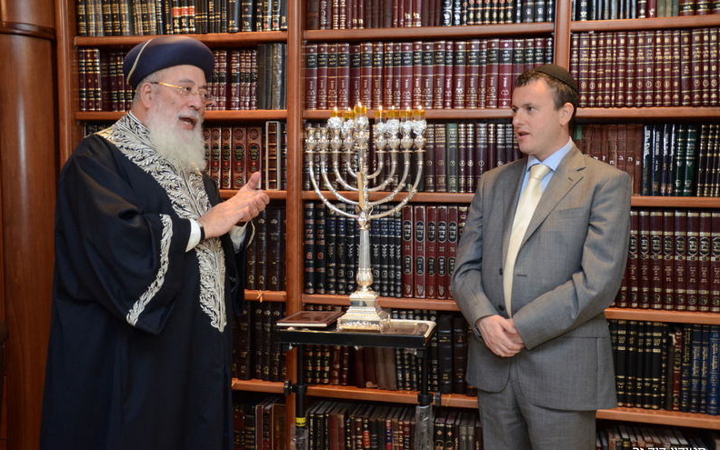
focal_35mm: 39
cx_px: 362
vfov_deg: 33.2
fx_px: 756
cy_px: 233
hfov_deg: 50.9
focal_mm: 25
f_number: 4
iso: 1600
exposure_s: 1/160
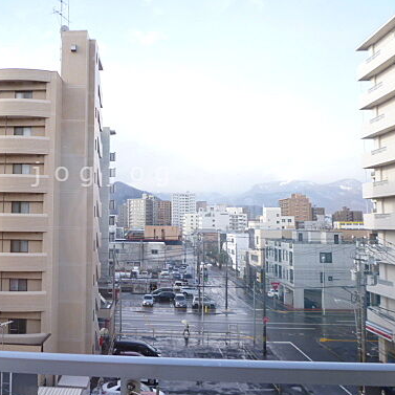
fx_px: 465
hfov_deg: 44.6
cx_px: 103
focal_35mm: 36
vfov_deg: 46.0
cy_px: 174
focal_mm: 4.3
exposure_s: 1/200
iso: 80
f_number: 3.5
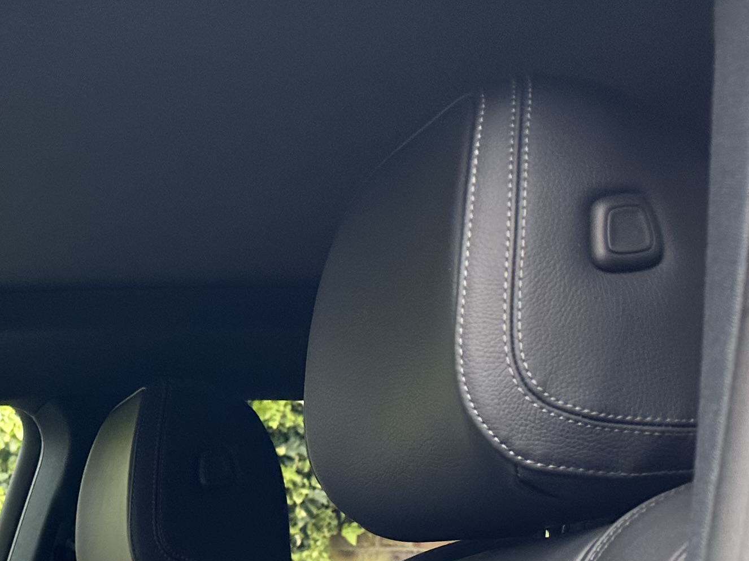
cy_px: 843
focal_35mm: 73
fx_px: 1579
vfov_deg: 18.0
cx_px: -298
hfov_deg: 22.9
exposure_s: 1/121
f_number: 1.78
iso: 64
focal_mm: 6.86
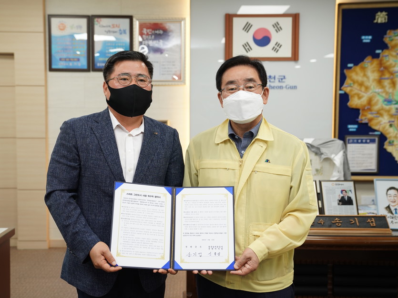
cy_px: 147
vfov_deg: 34.3
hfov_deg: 44.8
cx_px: 187
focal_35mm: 42
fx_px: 483
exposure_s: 1/80
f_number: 3.5
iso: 400
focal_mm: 38
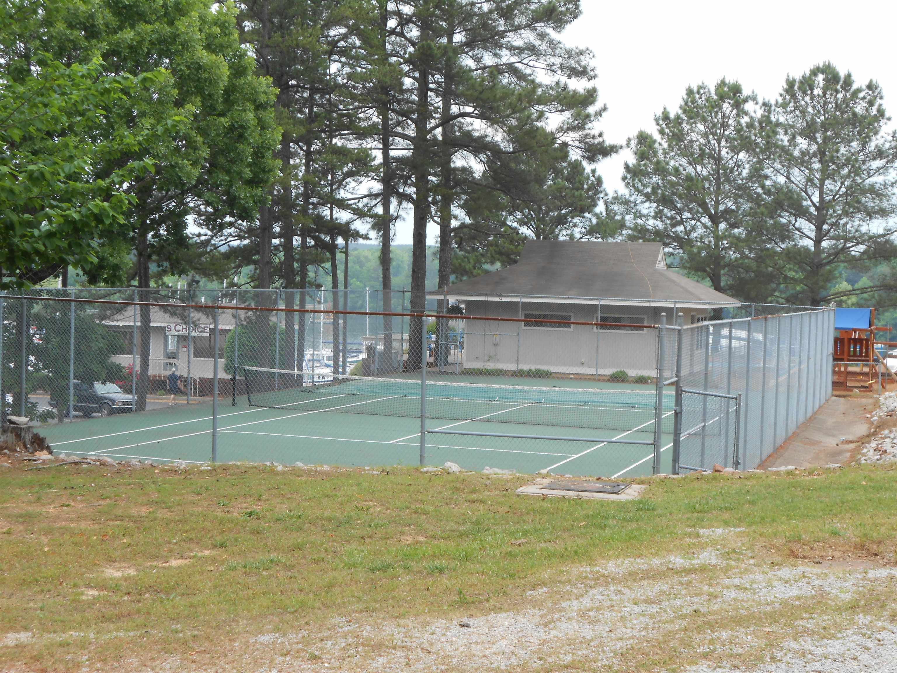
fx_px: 1633
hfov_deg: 30.7
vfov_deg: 23.3
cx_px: 448
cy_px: 336
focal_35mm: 63
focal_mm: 11.3
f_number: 5.6
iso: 80
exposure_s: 1/40
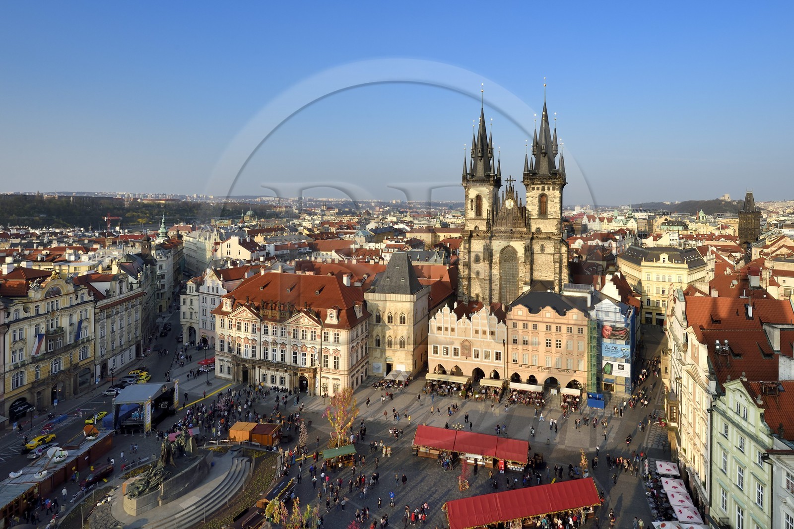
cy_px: 264
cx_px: 397
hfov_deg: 93.3
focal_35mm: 17
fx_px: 375
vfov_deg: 70.4
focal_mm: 17
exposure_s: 1/200
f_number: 13
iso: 200
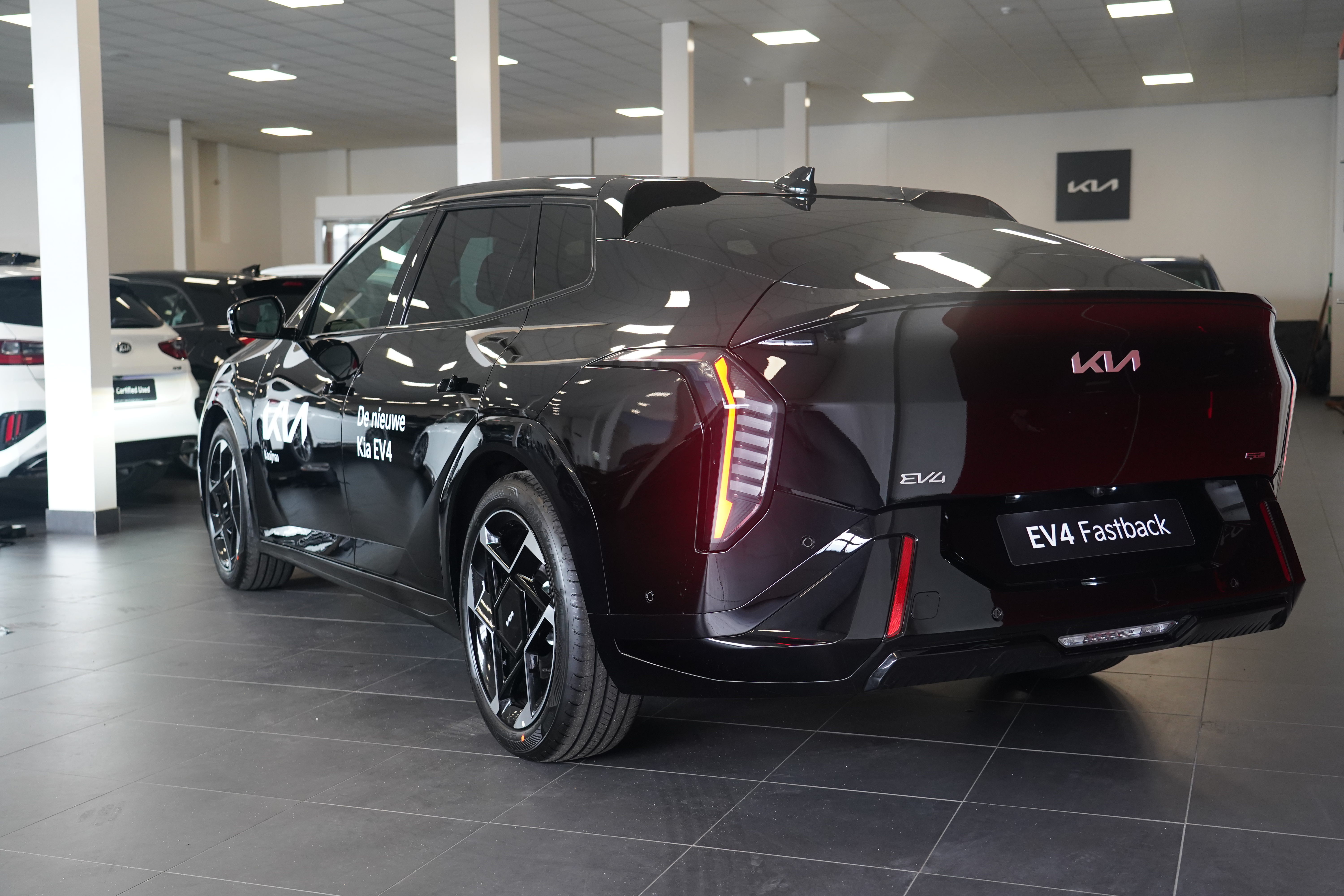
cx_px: 672
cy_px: 448
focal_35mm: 39
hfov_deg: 49.6
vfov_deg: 34.2
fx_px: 1456
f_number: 4.5
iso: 2000
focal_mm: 39
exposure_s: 1/60
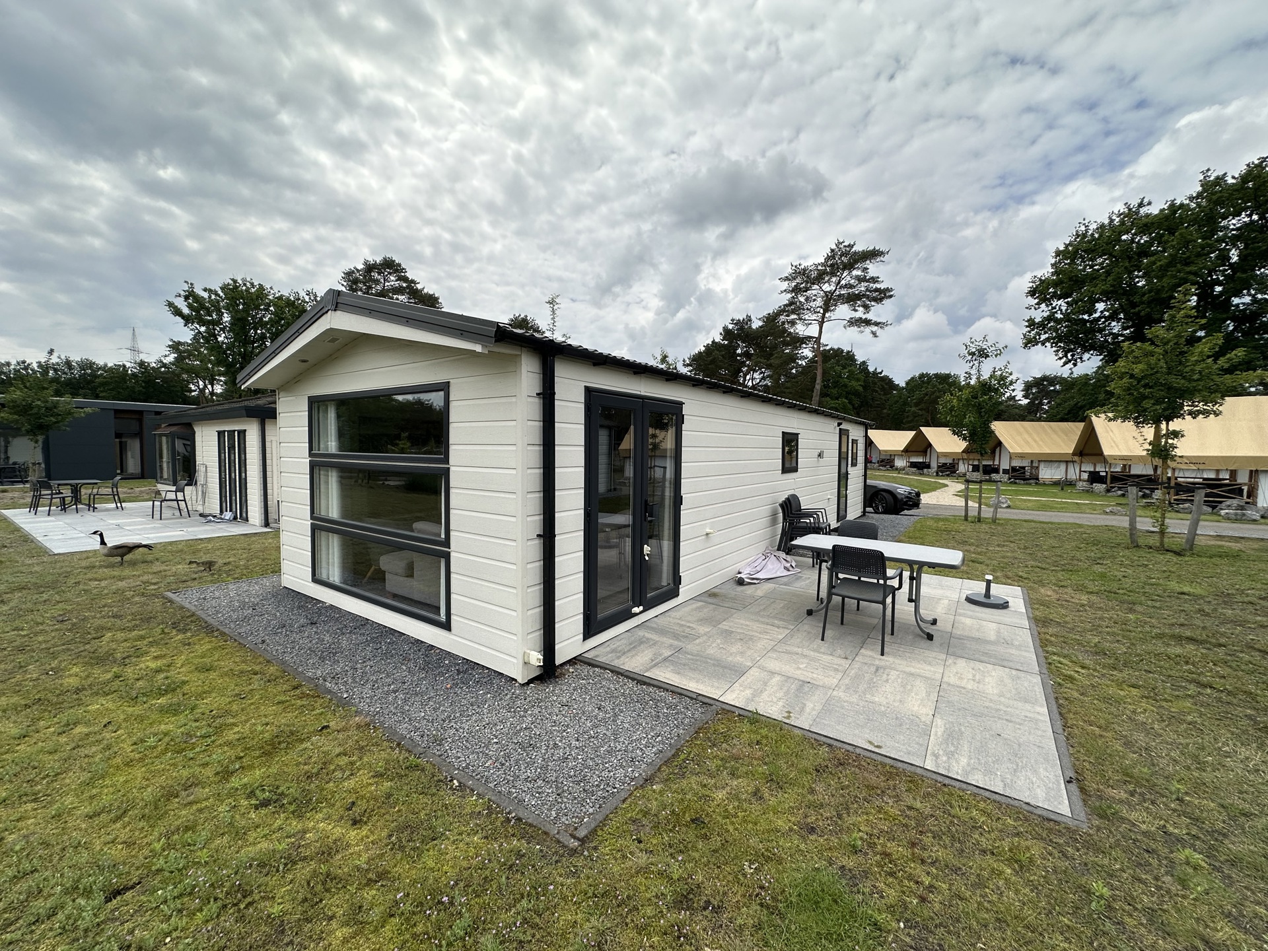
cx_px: 634
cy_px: 476
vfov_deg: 85.7
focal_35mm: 14
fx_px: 513
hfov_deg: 102.1
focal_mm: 2.22
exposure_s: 1/2398
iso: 50
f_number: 2.2
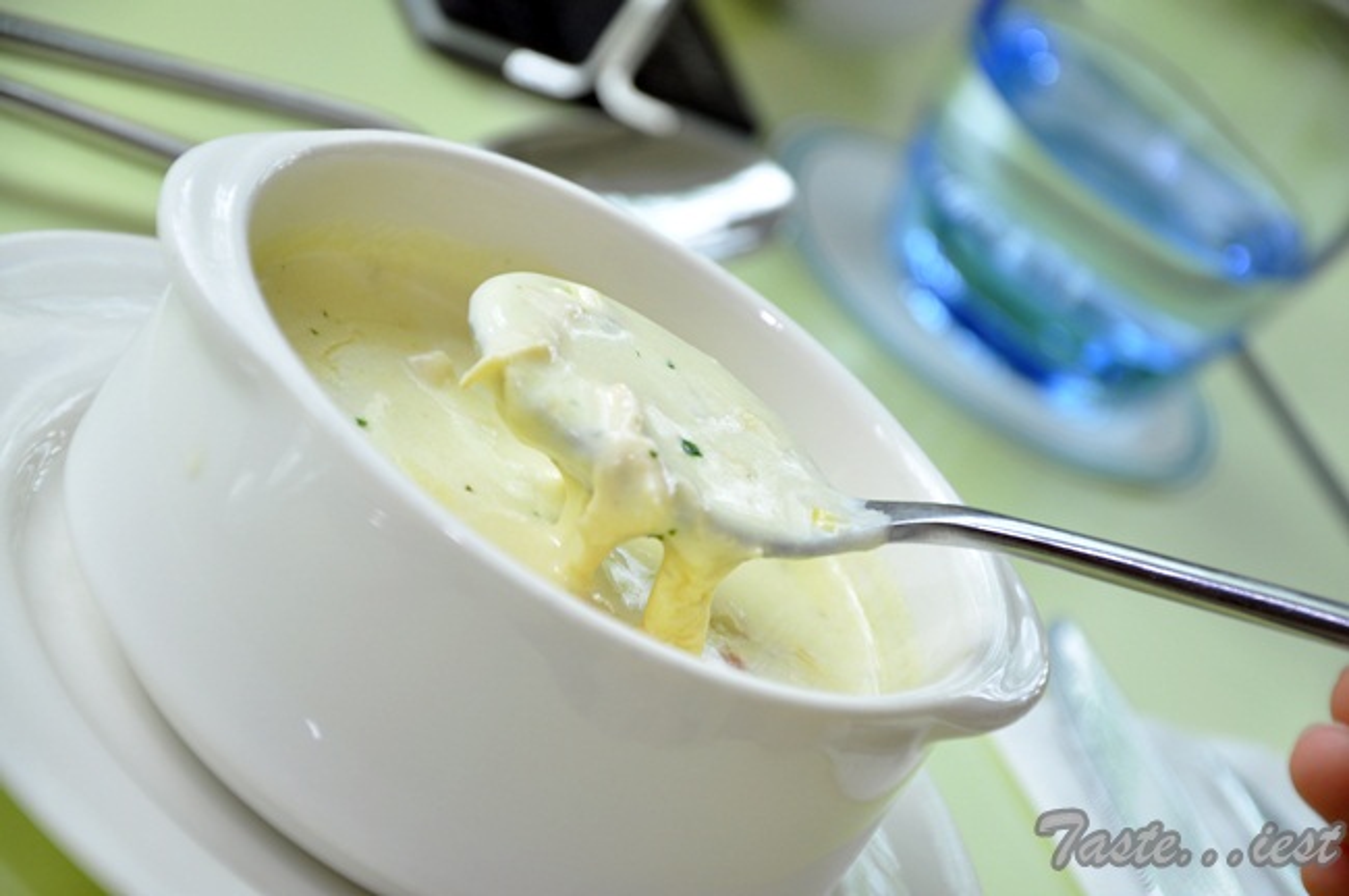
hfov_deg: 13.1
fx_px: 5896
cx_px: 674
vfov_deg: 8.7
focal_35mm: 158
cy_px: 448
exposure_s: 1/60
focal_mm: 105
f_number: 5.6
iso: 500
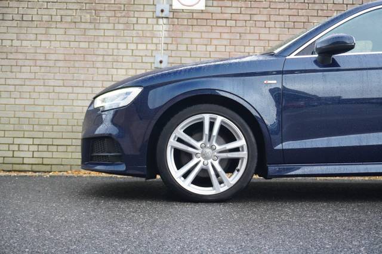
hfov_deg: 37.9
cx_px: 191
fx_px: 557
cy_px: 127
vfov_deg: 25.7
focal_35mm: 52
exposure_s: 1/160
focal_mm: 35
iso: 2000
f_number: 5.6
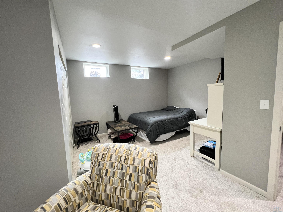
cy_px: 106
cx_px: 142
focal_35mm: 13
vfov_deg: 89.9
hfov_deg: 106.2
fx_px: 106
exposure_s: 1/60
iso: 320
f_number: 1.8
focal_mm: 1.57
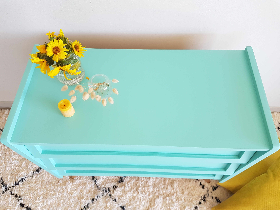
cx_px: 140
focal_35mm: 26
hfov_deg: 67.3
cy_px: 105
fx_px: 210
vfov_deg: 53.1
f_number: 1.7
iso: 80
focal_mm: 4.2
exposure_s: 1/60
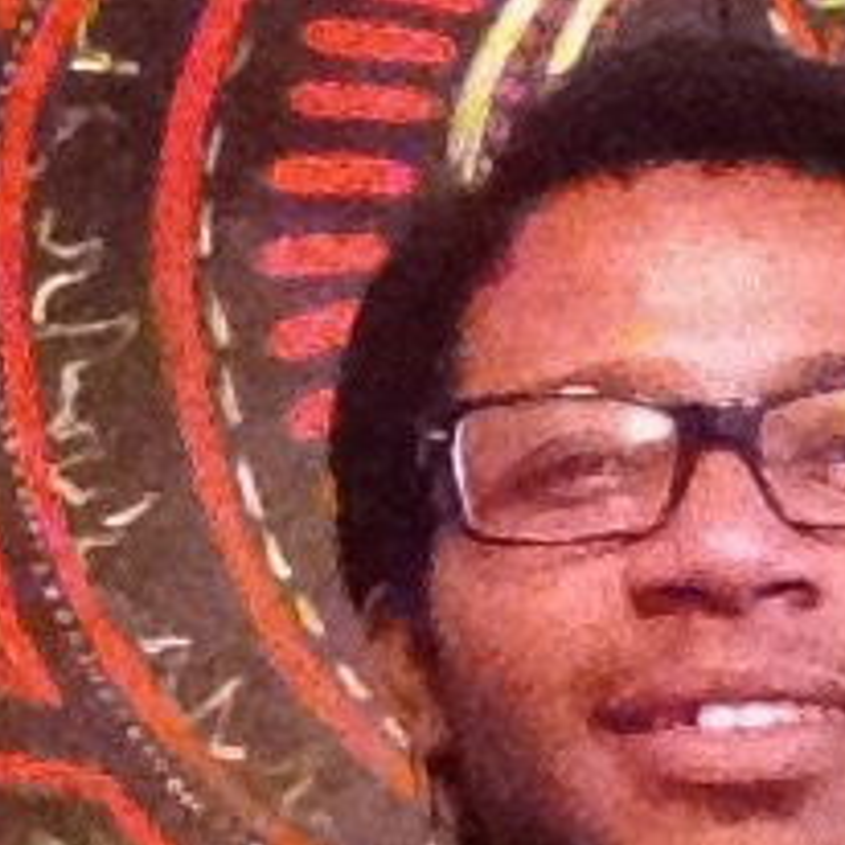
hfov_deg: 18.0
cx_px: 636
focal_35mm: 96
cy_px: 554
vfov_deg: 18.1
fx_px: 2651
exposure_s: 1/15
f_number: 2.4
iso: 1600
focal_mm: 1.85
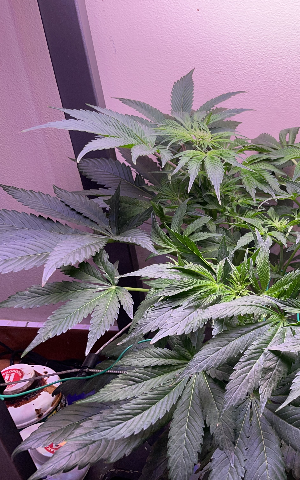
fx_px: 484
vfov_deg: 52.7
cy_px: 241
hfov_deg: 31.0
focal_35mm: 37
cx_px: 322
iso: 32
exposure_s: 1/181
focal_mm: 4.2
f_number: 1.6
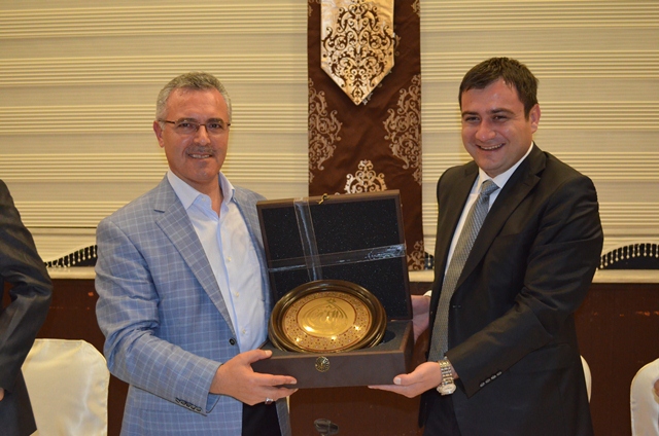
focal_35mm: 45
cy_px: 218
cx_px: 330
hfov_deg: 43.7
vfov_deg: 29.7
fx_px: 822
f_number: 4.5
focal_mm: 30
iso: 3200
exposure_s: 1/60
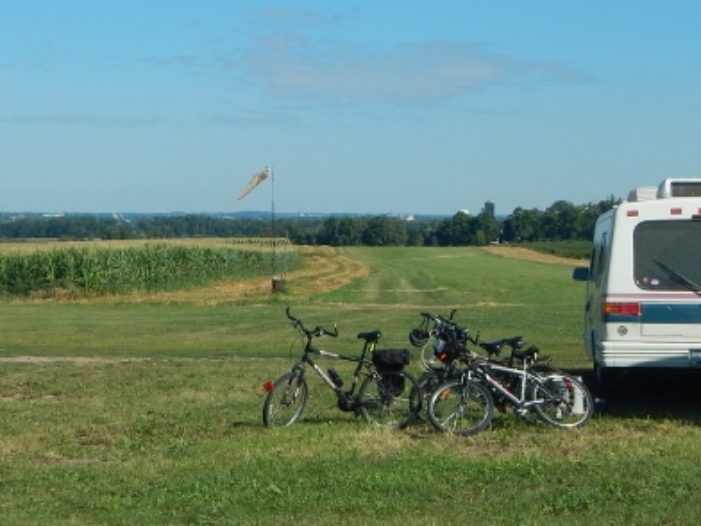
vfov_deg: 14.2
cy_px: 200
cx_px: 288
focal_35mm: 104
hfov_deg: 18.9
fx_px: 2106
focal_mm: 9.1
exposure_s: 1/1250
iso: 125
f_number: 4.1
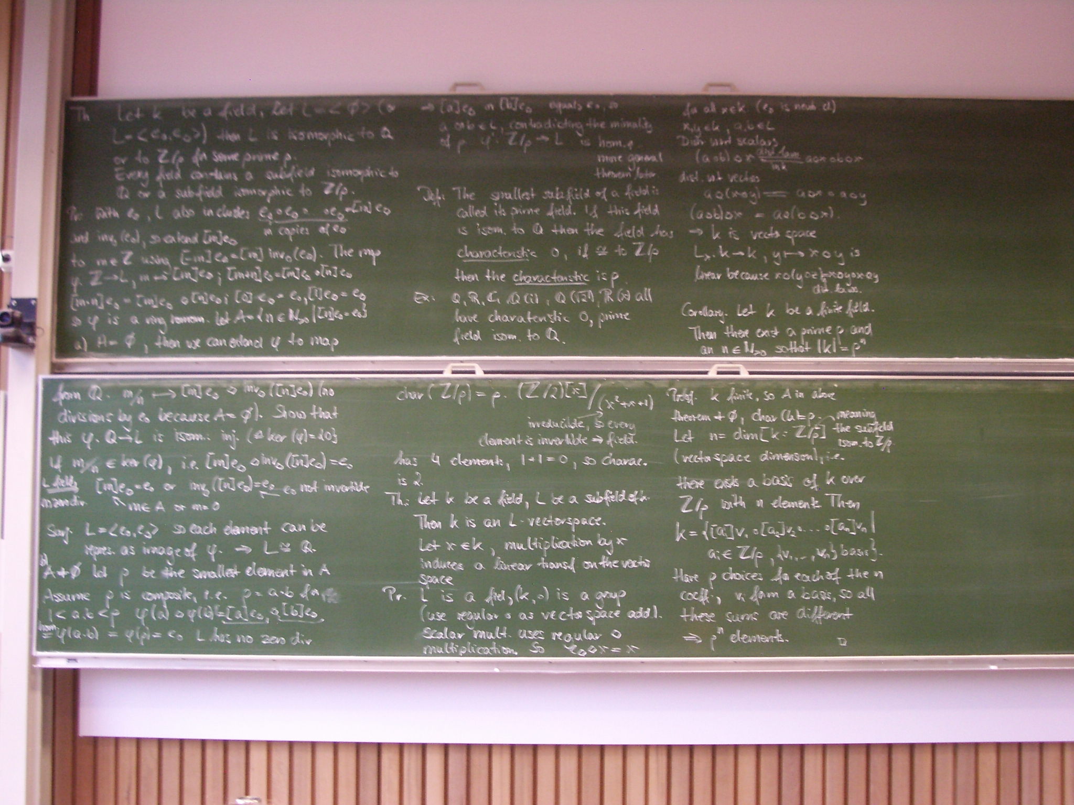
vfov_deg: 35.1
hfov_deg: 45.8
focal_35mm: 41
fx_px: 1272
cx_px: 537
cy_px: 402
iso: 200
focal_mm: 6.8
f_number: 2.8
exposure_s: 1/15
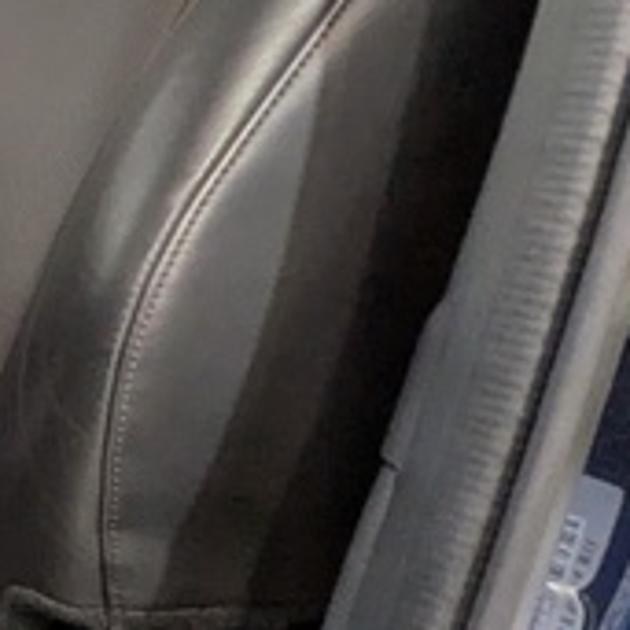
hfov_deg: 14.9
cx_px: -858
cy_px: 33
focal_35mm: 74
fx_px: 1524
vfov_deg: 22.6
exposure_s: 1/25
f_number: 2.2
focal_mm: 1.83
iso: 69
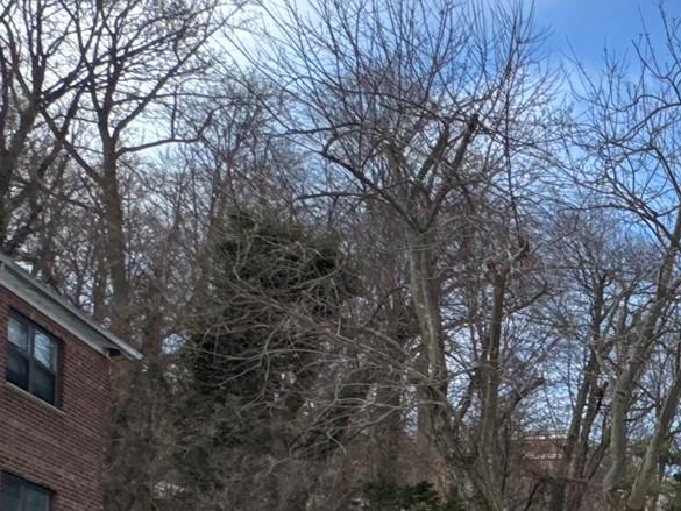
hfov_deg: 24.9
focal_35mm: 49
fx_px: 964
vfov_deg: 25.3
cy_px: 679
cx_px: 1116
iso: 40
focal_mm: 2.22
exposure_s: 1/713
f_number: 2.2
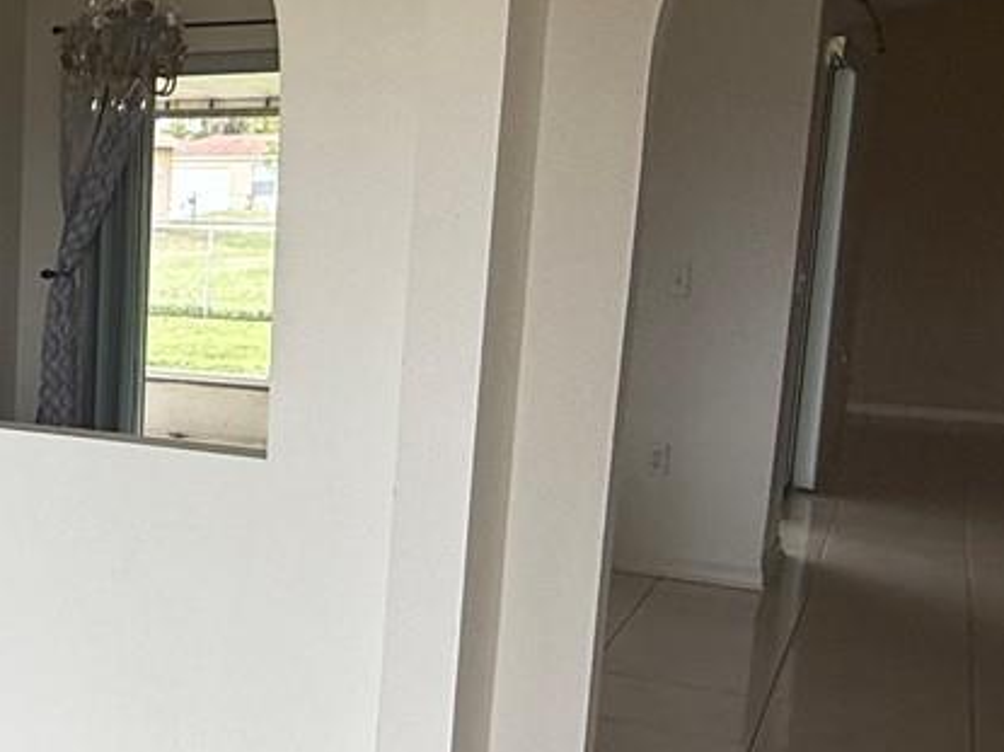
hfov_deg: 29.8
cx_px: -237
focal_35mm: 54
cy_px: 423
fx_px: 1566
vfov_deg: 27.0
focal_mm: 2.22
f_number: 2.2
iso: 50
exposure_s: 1/99
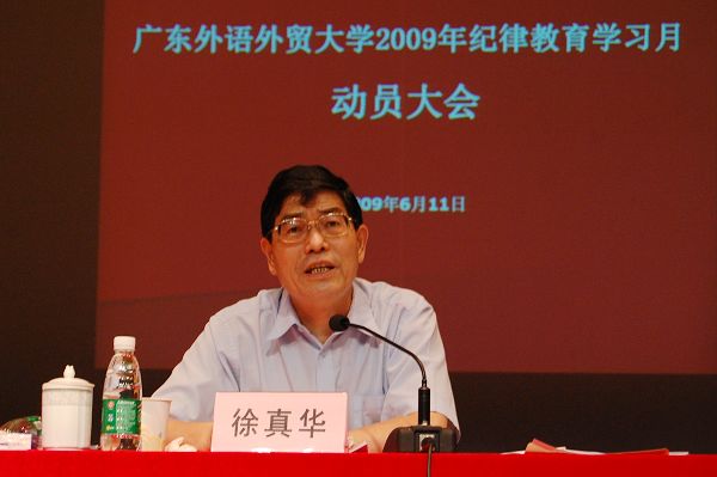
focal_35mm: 82
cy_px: 238
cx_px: 358
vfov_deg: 16.5
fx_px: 1642
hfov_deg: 24.6
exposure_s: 1/20
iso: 800
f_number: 6.3
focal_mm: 55
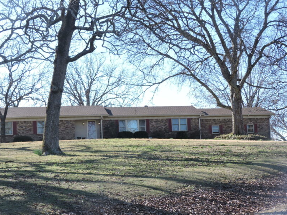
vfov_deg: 21.0
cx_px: 116
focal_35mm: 70
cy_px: 130
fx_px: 580
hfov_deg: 27.7
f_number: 3.7
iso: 100
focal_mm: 9.8
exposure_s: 1/320
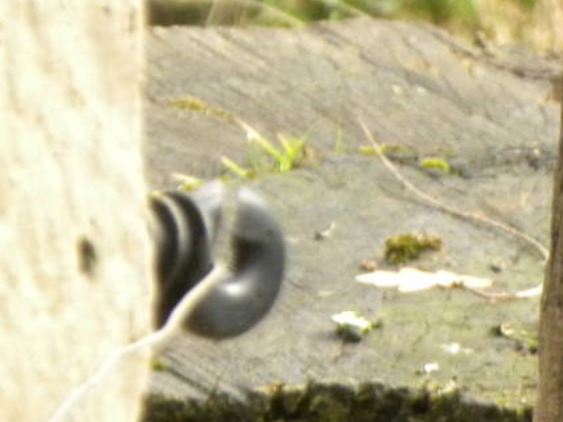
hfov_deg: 1.6
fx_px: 20790
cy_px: 610
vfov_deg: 1.2
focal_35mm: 1279
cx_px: 902
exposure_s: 1/143
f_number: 5
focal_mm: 59.9
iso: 234
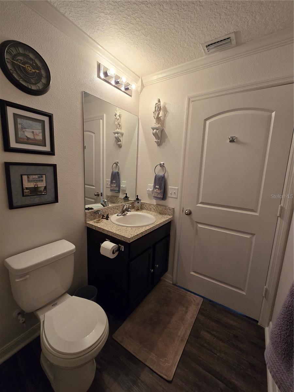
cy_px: 196
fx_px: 147
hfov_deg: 89.9
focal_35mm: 13
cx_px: 147
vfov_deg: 106.2
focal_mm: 2.2
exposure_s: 1/60
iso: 200
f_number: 2.2
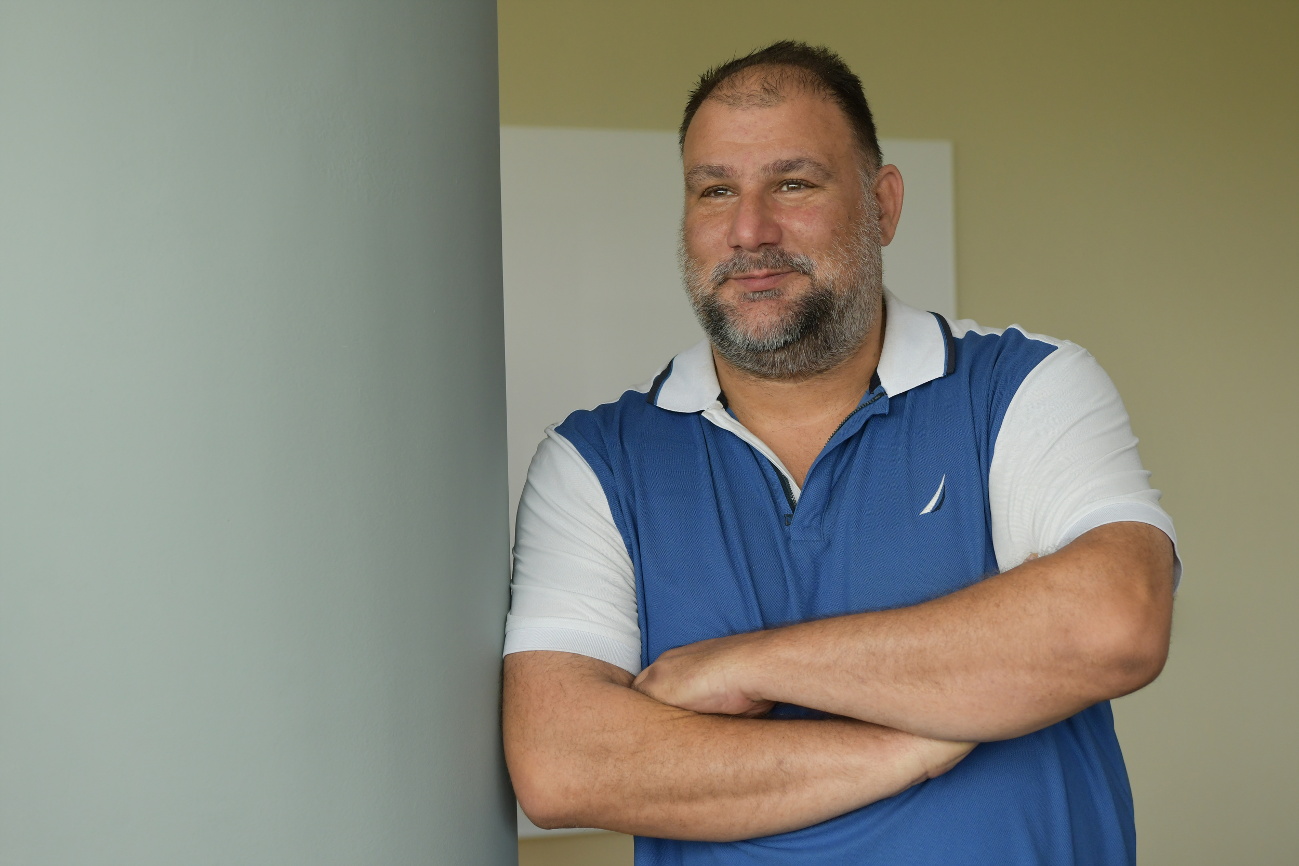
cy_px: 433
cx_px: 650
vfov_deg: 21.9
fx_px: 2237
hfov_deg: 32.4
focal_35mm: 62
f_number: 4.5
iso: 1000
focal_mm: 62
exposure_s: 1/320
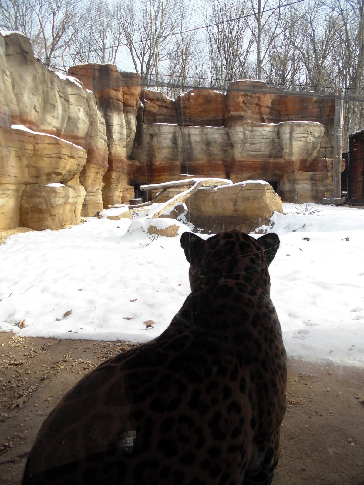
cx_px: 182
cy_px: 242
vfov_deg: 67.3
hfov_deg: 53.1
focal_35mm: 26
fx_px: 365
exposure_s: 1/320
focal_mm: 4.6
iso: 80
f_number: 3.5
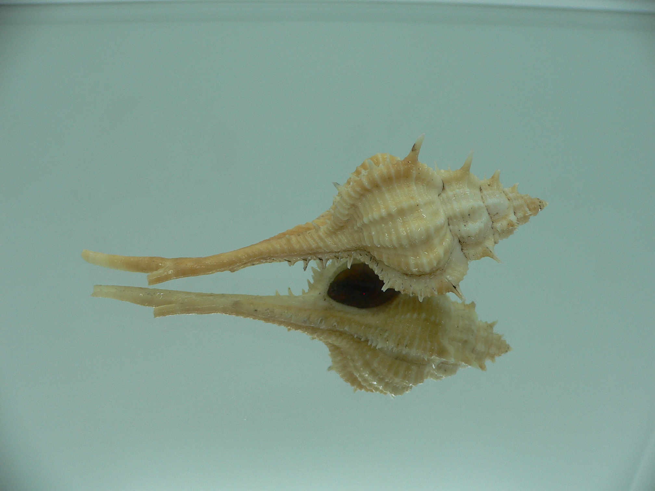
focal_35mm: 35
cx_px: 328
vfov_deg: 40.7
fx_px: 662
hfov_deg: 52.6
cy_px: 246
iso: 80
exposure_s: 1/80
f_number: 2.8
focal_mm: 4.6
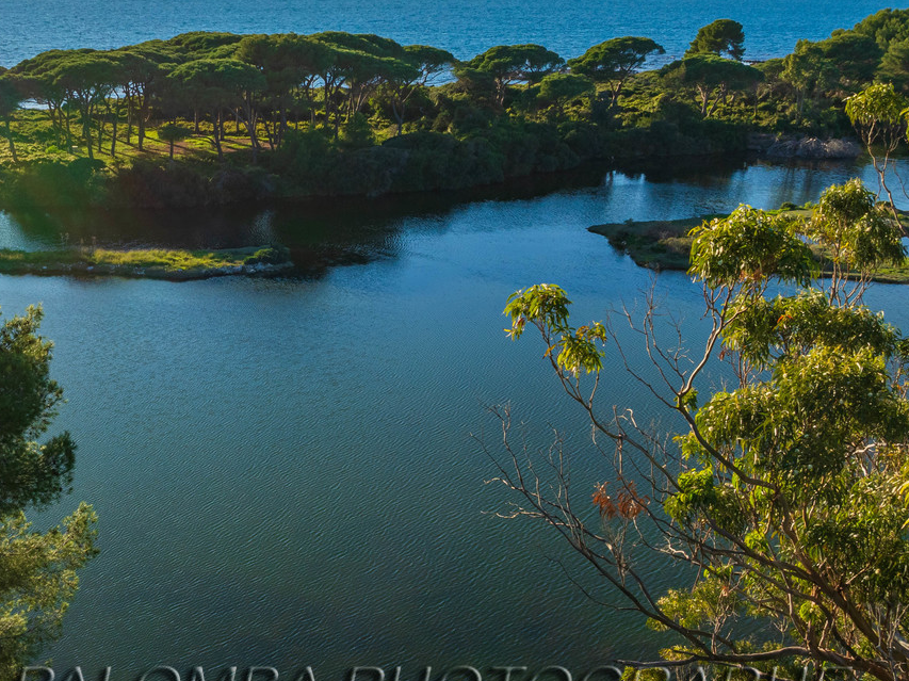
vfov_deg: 32.1
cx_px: 240
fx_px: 1181
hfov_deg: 41.0
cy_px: 404
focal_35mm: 45
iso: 100
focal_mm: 12.3
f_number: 10
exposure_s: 1/160
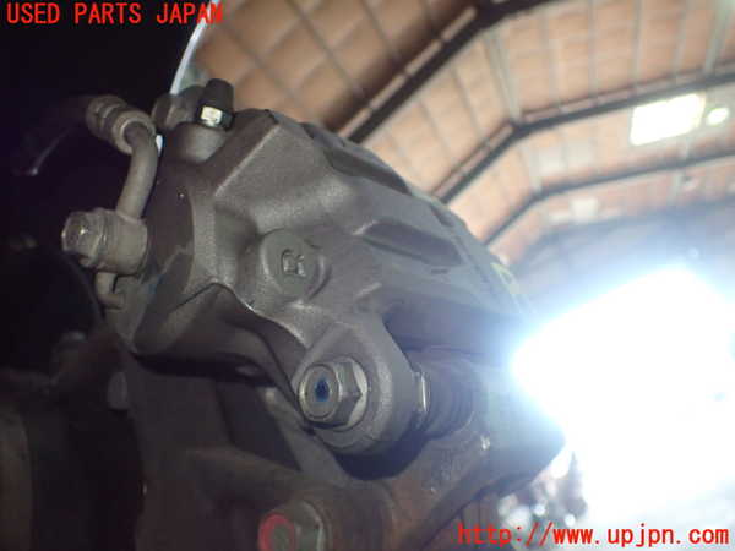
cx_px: 368
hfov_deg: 60.0
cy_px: 276
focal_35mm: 30
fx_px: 637
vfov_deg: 46.8
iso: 640
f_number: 2.3
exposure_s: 1/125
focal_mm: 5.4
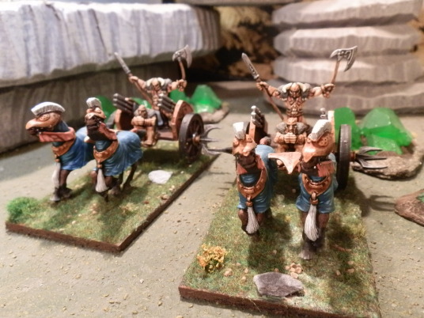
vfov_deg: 49.7
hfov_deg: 63.4
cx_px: 212
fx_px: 343
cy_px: 159
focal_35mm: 28
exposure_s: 1/40
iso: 400
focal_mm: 5
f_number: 3.1
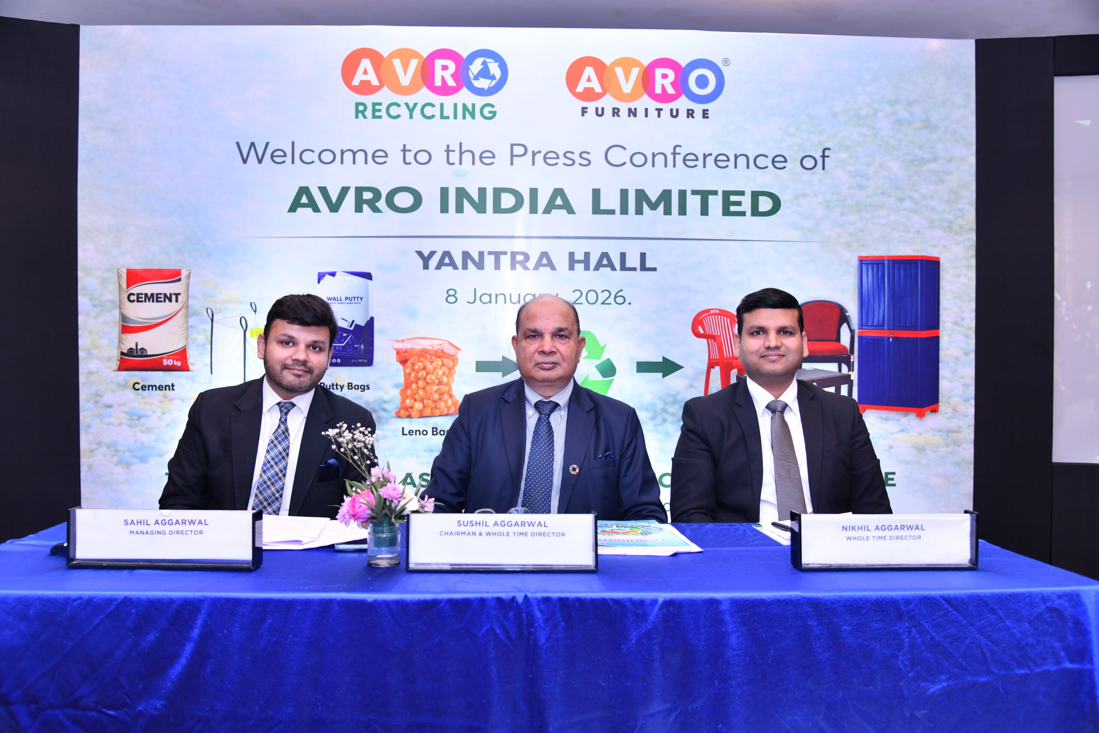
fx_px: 916
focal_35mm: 30
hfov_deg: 61.9
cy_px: 366
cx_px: 550
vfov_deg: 43.6
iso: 1000
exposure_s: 1/160
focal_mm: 30
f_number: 5
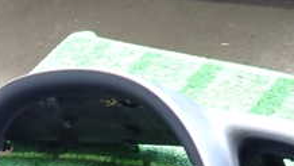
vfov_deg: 15.1
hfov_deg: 27.8
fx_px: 585
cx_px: 73
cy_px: 239
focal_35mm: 75
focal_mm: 4.5
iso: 200
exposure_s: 1/30
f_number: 2
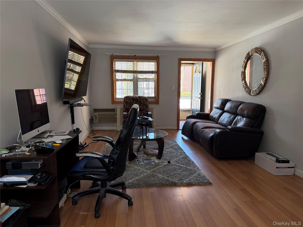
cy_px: 114
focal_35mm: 24
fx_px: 210
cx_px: 152
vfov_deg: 56.8
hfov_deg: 71.6
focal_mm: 6.76
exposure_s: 1/120
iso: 250
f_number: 1.78
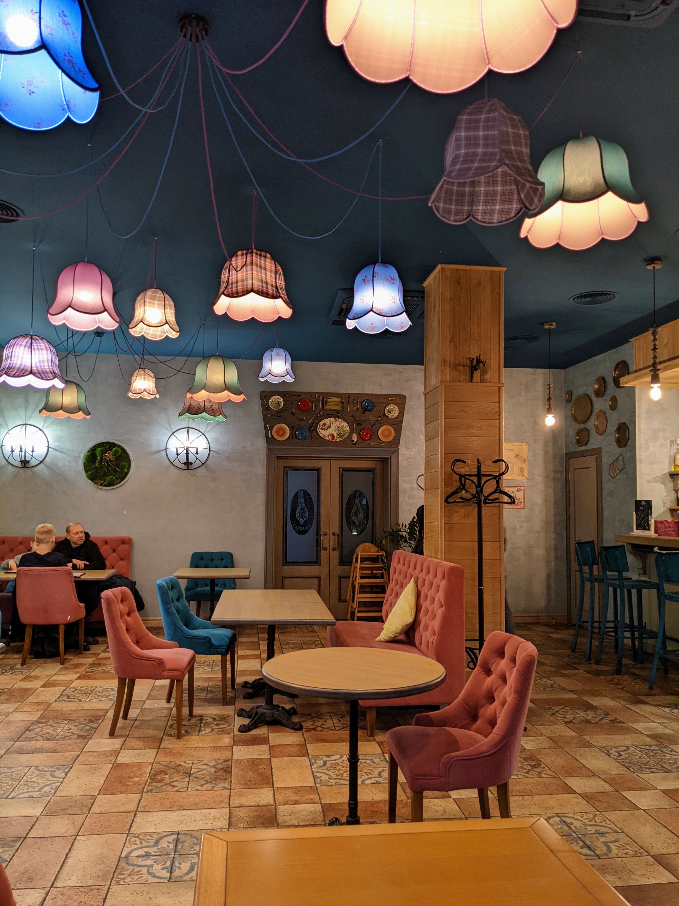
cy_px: 453
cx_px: 340
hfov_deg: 51.4
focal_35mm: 27
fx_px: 706
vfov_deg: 65.3
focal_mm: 4.38
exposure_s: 1/25
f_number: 1.73
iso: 83
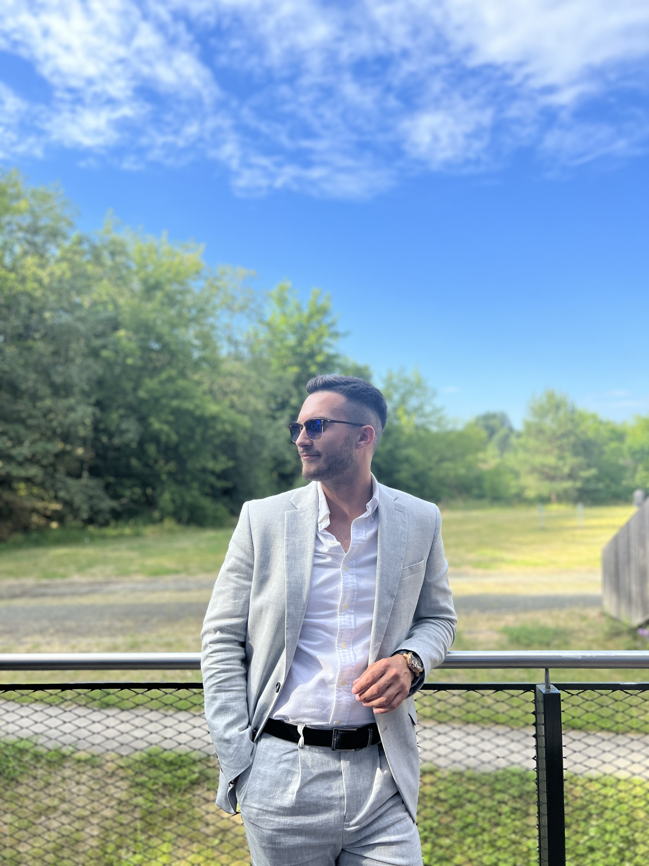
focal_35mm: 26
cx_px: 324
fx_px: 650
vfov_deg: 67.3
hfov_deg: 53.1
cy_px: 433
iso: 50
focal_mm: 5.7
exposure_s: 1/1449
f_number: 1.5
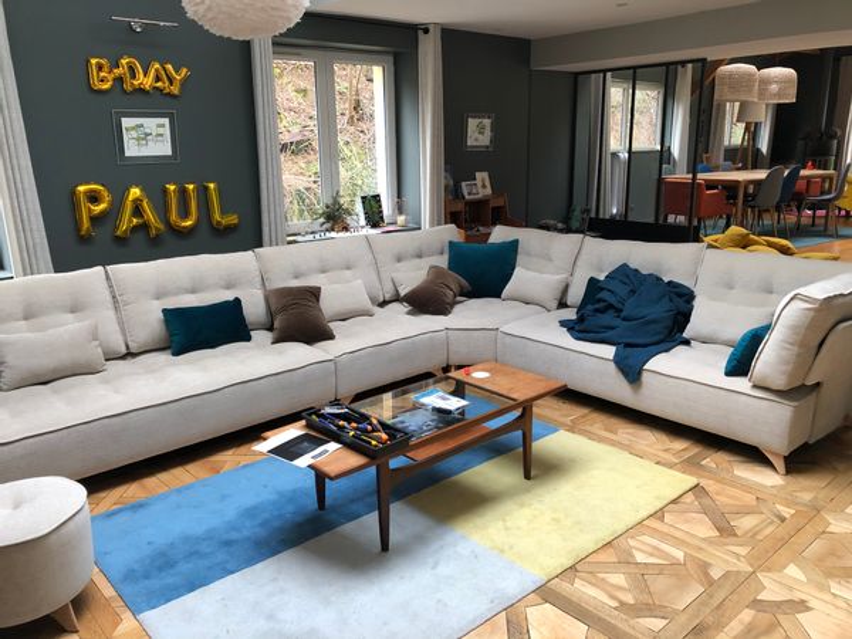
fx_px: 689
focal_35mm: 28
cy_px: 320
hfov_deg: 63.4
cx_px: 426
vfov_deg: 49.7
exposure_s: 1/30
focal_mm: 3.99
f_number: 1.8
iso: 32
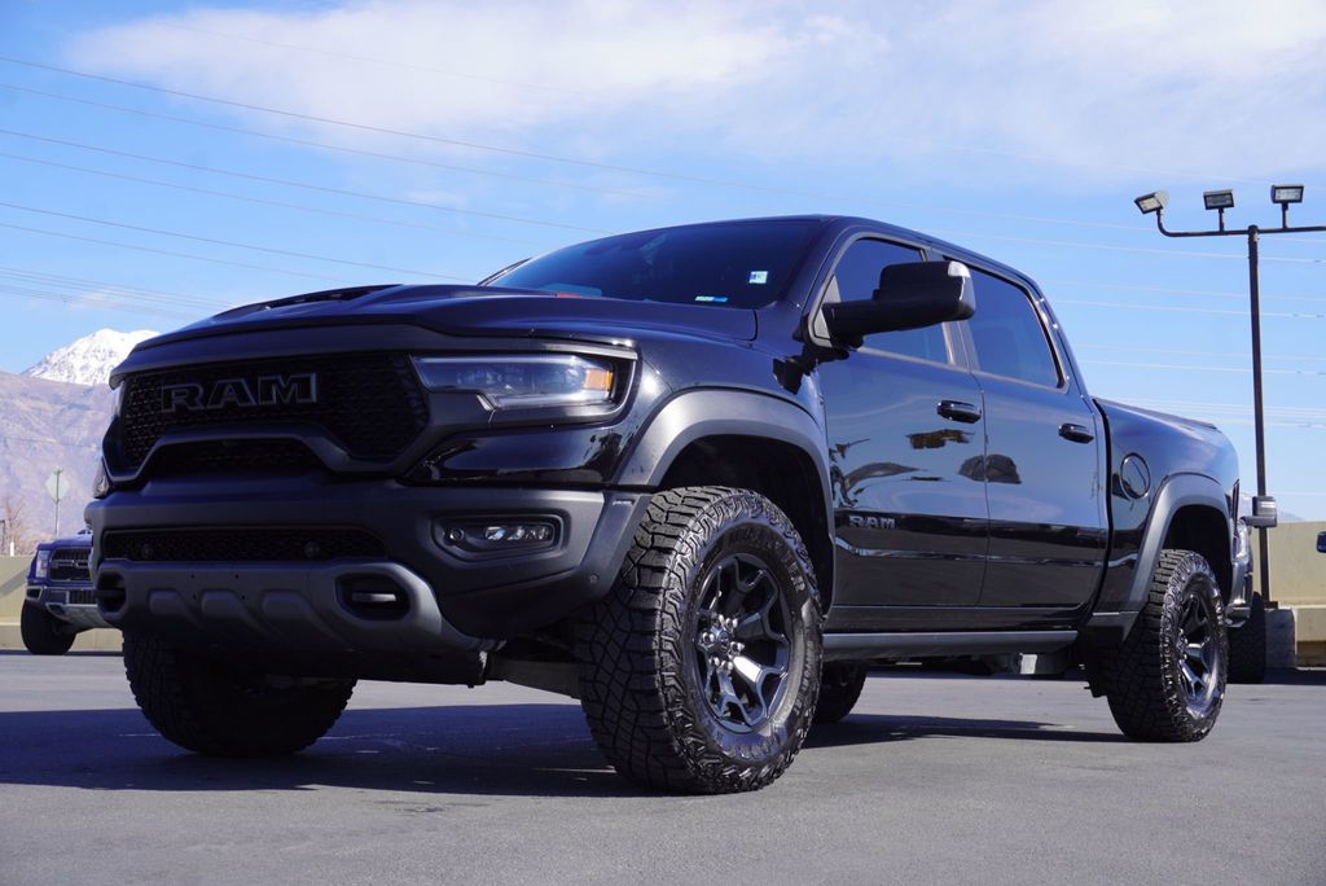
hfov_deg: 42.3
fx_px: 1714
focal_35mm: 46
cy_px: 443
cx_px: 663
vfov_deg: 29.0
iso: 100
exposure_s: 1/125
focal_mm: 31
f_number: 9
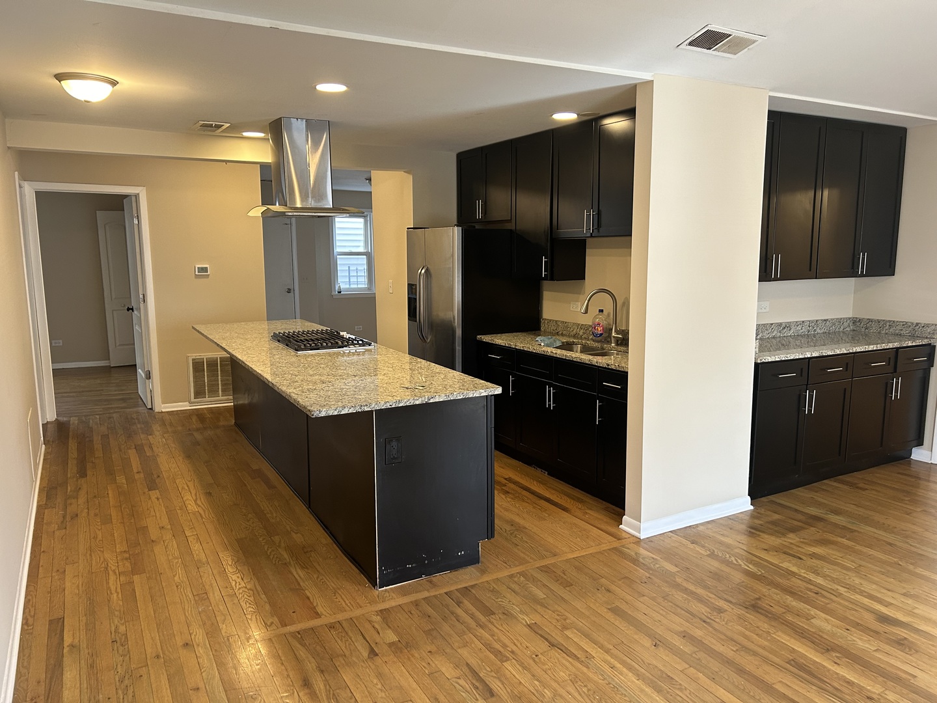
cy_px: 352
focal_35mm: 26
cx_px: 468
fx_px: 704
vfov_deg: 53.1
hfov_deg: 67.3
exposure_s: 1/60
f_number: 1.5
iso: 160
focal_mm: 5.7
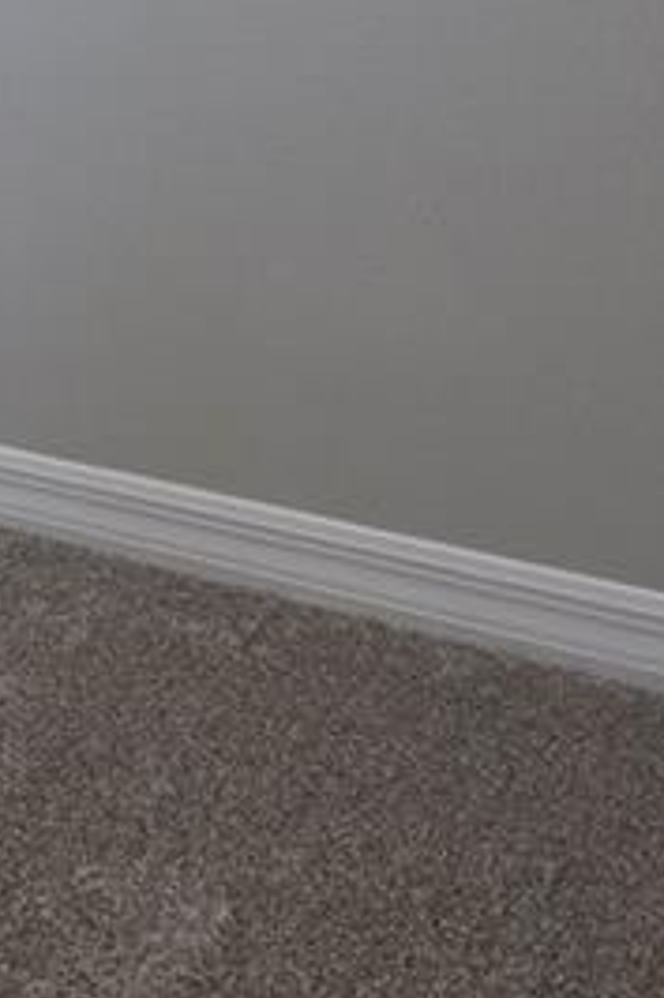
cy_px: -345
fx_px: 1690
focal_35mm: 61
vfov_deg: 26.9
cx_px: -86
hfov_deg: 21.0
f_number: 1.9
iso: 50
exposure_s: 1/120
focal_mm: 2.2
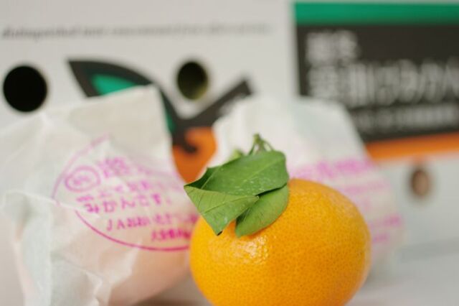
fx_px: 956
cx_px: 230
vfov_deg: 18.2
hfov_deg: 27.0
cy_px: 153
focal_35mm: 75
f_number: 2.8
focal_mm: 50
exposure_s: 1/60
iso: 200
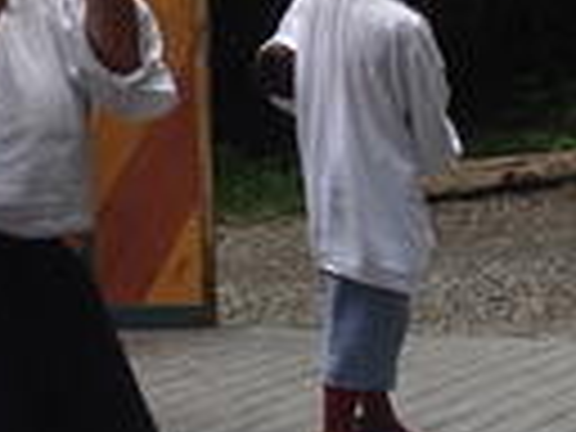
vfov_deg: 11.9
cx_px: -130
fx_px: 2047
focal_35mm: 123
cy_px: -36
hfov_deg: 15.4
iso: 100
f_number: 3.5
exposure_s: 1/250
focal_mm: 6.4
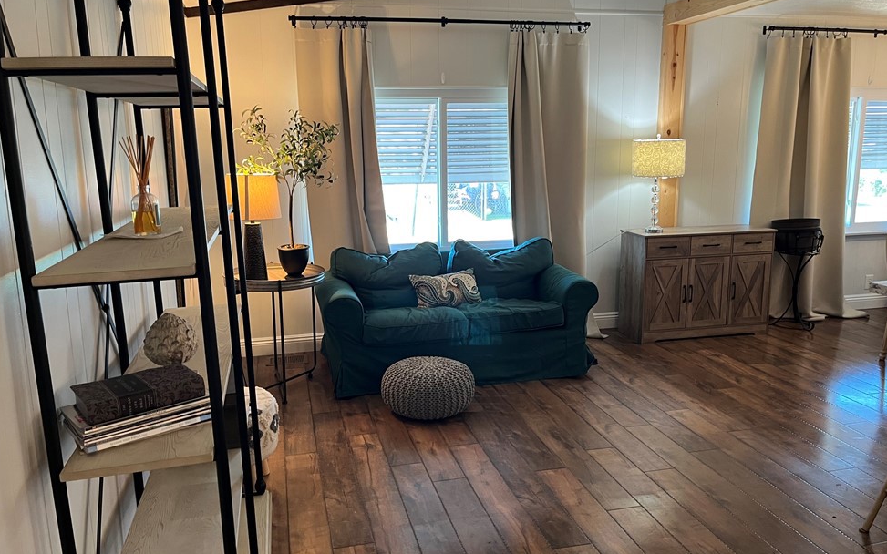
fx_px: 701
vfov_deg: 43.1
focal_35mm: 29
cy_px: 265
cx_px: 429
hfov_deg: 64.6
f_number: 1.6
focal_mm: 5.1
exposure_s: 1/60
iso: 160
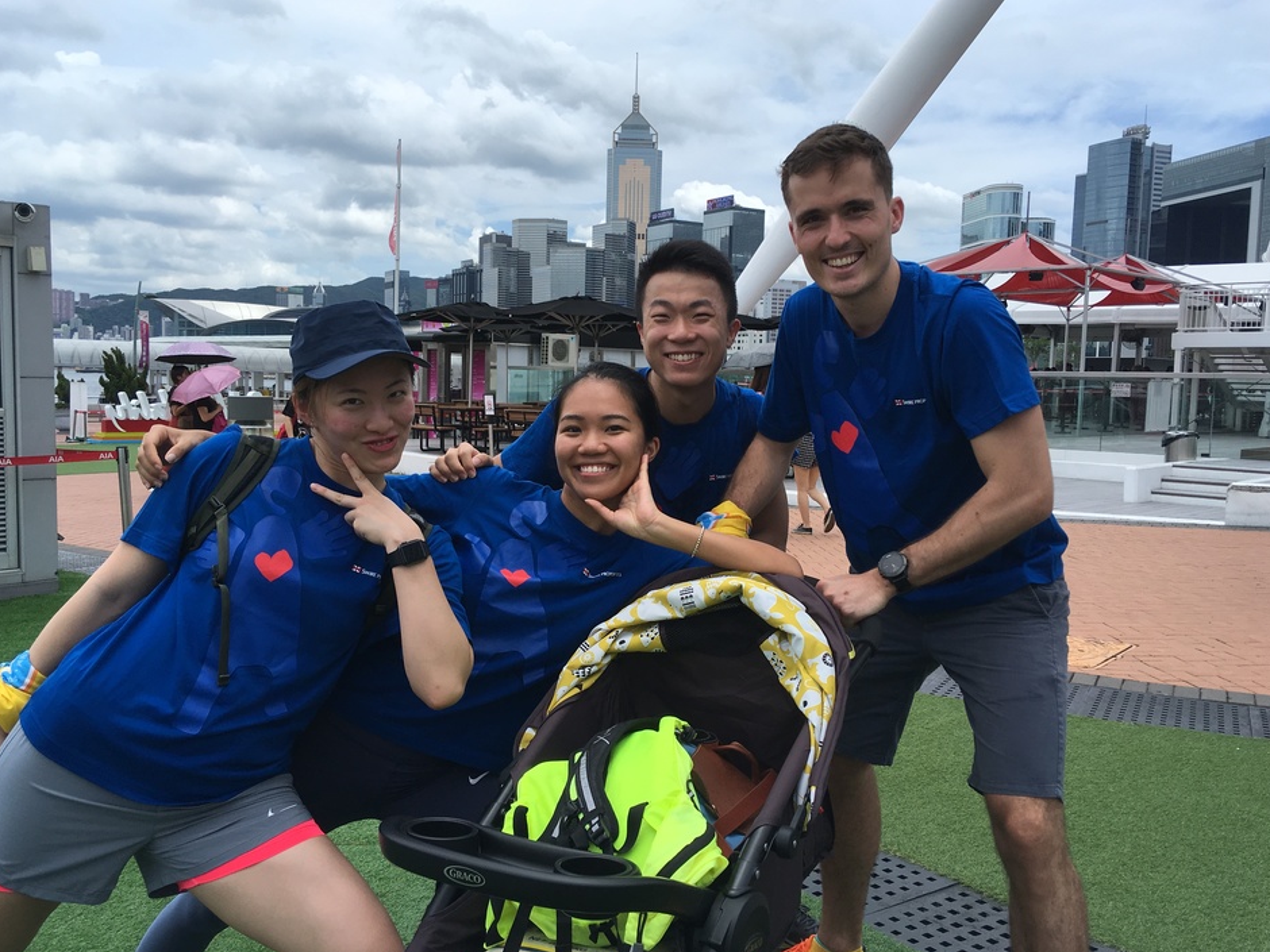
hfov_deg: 56.8
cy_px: 482
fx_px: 1174
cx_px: 628
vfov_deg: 44.2
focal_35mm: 32
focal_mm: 4.15
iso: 25
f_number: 2.2
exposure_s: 1/1748
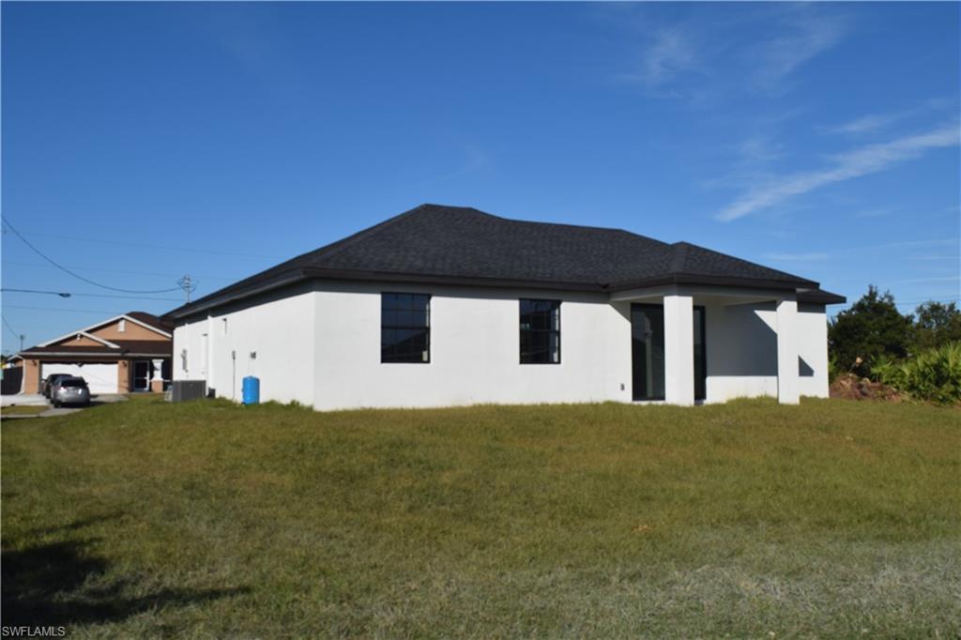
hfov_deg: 53.1
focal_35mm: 36
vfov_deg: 36.8
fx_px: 961
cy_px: 320
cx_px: 480
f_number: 11
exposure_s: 1/500
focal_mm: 24
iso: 200
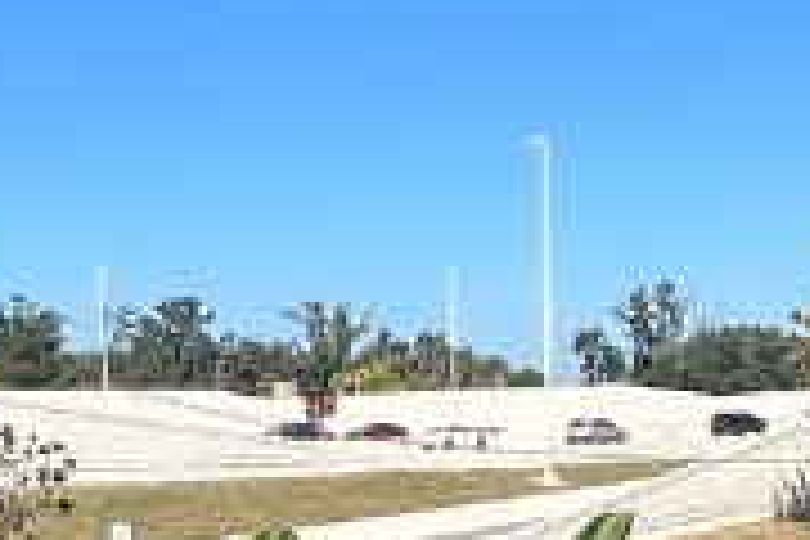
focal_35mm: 77
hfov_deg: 26.2
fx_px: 1732
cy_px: 698
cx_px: 508
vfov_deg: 16.7
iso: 32
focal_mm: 1.57
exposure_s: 1/1531
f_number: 1.8
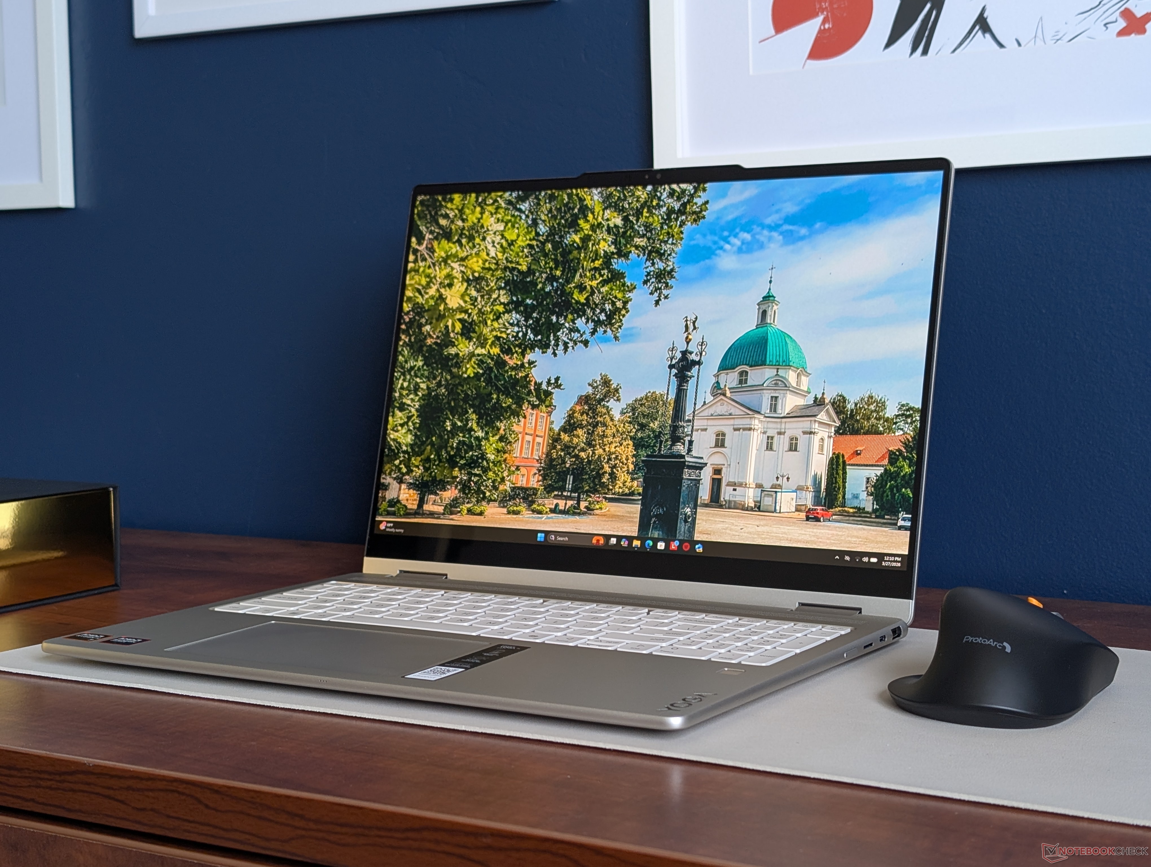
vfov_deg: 29.7
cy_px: 434
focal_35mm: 49
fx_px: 1632
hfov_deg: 38.9
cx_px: 576
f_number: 1.68
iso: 45
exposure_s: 1/36.5
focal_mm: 6.9
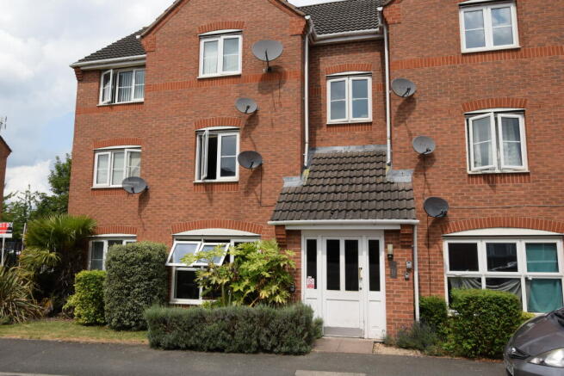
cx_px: 282
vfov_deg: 48.0
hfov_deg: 67.4
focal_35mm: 27
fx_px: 423
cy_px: 188
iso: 400
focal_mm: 18
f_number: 13
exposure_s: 1/640
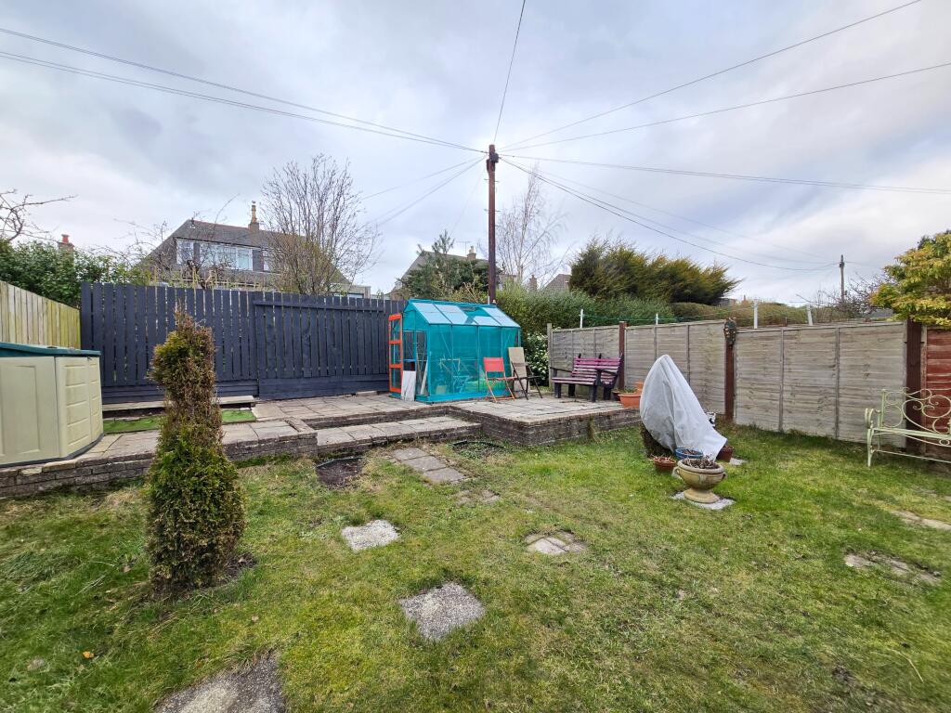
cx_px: 476
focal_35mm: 13
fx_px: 357
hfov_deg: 106.2
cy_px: 356
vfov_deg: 89.9
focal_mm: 2.2
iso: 80
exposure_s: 1/132
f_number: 2.2
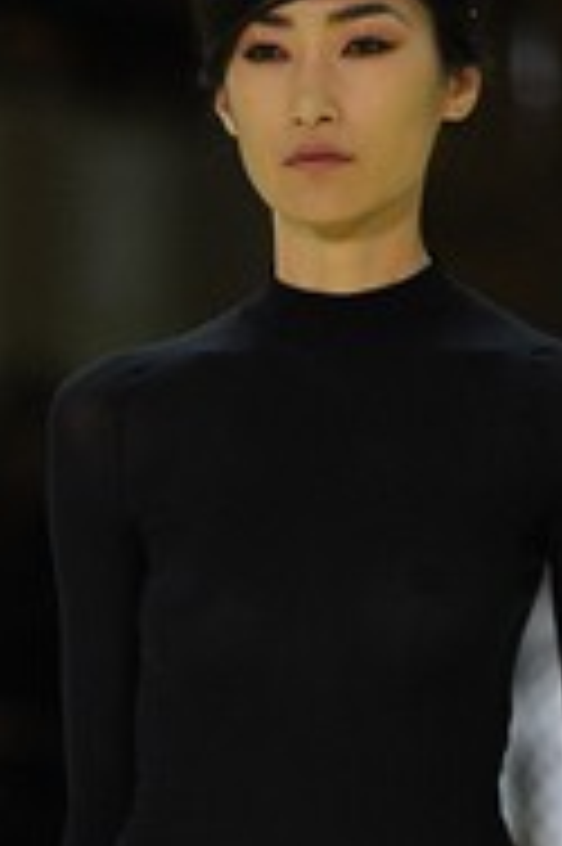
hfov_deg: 2.0
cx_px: -58
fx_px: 15951
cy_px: 1148
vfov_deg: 3.0
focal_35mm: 680
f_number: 3.5
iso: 1250
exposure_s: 1/1600
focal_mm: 200
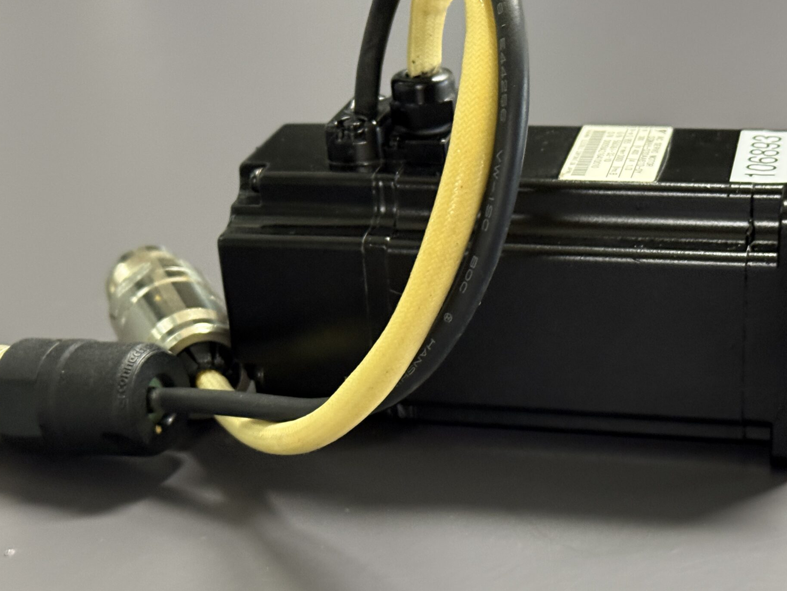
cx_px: 481
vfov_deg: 21.9
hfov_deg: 28.9
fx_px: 1523
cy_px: 374
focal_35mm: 67
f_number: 1.78
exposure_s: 1/25
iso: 400
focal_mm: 6.76
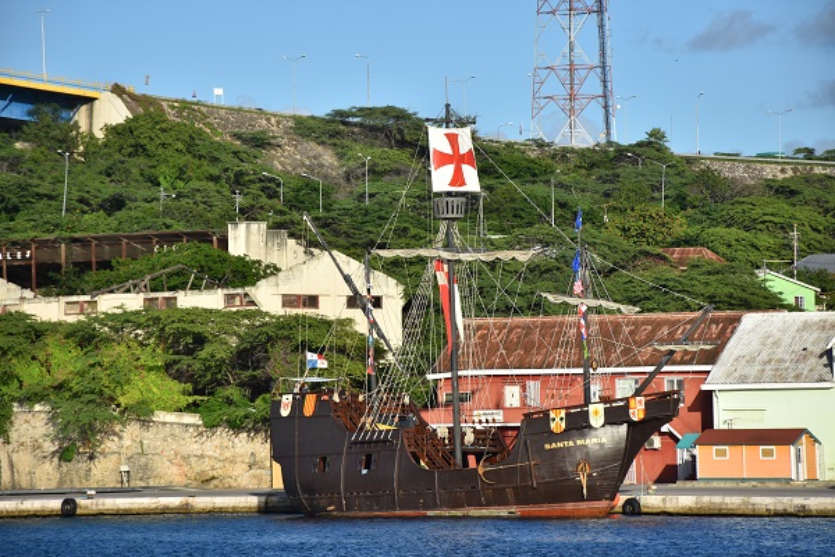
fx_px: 4870
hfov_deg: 9.8
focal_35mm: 210
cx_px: 418
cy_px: 278
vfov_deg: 6.5
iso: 200
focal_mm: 140
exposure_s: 1/800
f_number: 7.1
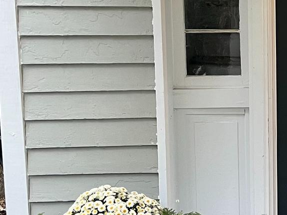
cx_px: 400
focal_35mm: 93
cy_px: 48
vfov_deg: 15.8
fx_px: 771
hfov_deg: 19.1
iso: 200
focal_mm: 5.1
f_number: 1.6
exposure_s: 1/60
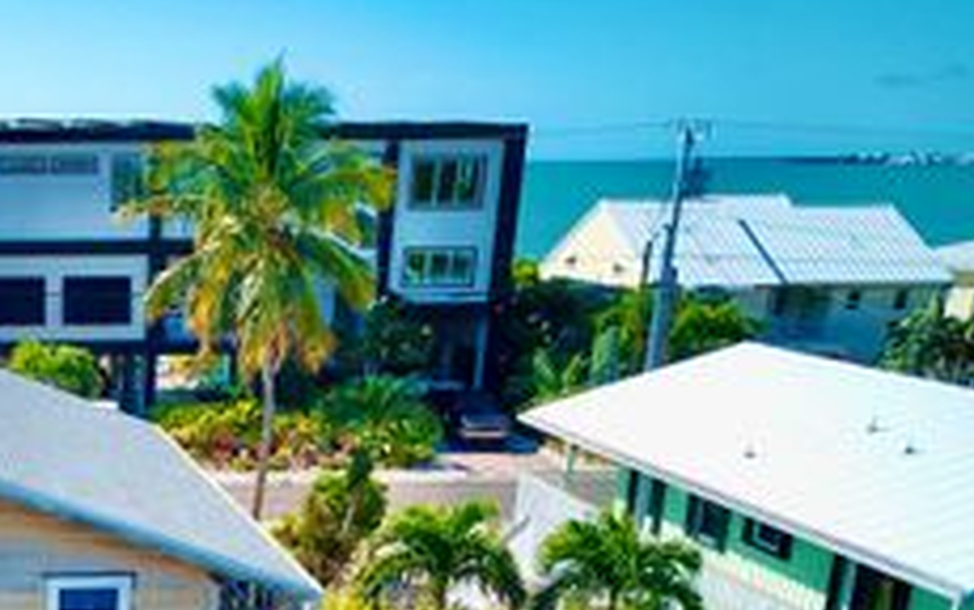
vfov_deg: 20.0
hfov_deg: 30.7
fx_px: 1593
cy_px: 773
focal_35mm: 60
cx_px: -68
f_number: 2.2
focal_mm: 4.73
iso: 100
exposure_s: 1/774
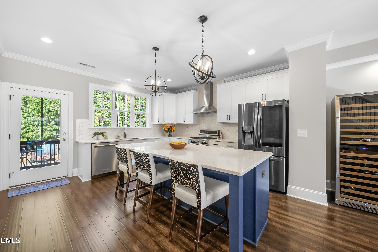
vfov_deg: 85.5
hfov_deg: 108.3
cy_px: 126
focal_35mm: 13
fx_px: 137
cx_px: 189
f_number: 7.1
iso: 800
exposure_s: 1/10
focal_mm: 13
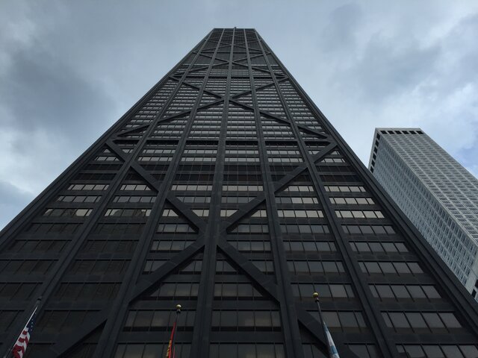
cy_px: 179
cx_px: 239
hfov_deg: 61.7
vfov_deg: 48.2
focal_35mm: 29
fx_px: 400
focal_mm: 4.15
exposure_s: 1/391
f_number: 2.2
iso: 32
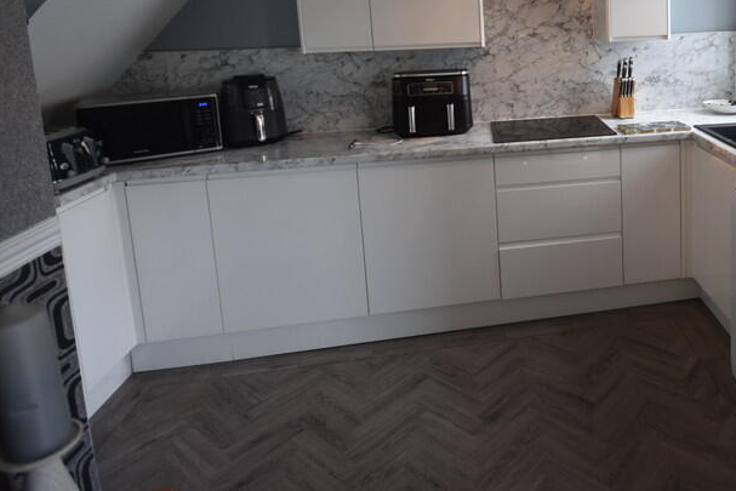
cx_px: 578
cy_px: 90
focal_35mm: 28
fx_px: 569
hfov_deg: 60.9
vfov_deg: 44.2
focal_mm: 11
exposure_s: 1/60
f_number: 4.2
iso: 450
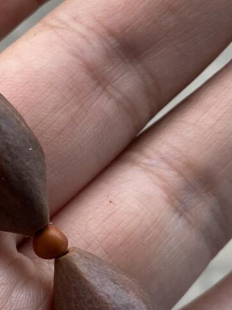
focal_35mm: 93
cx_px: -131
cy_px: 238
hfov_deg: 14.6
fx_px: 831
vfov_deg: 20.9
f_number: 1.8
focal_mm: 4.25
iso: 80
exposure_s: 1/121
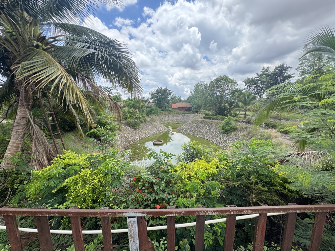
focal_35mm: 14
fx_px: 135
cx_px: 168
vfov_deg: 85.7
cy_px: 126
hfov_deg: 102.1
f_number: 2.2
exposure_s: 1/343
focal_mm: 2.22
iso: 40
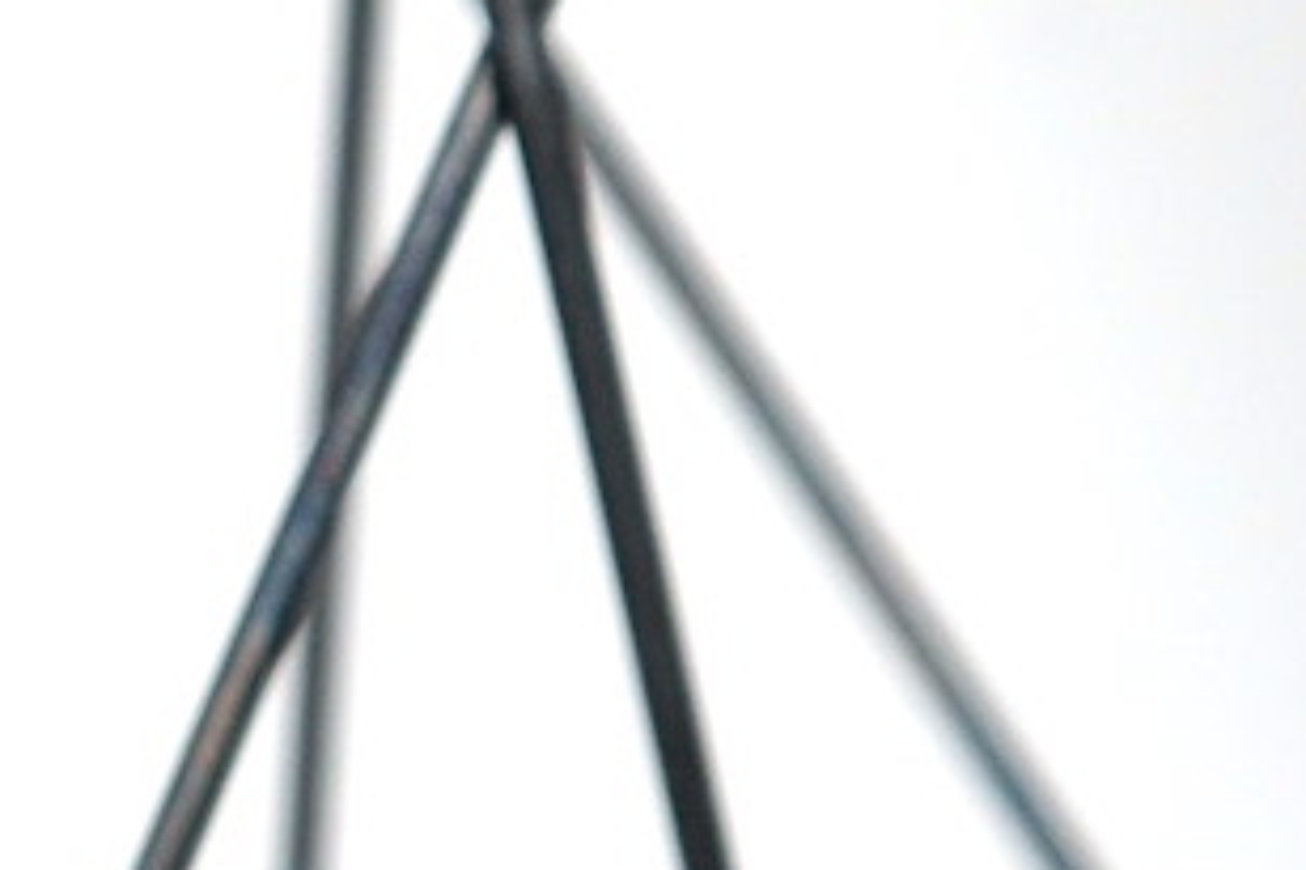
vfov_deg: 4.6
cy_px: -1700
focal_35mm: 286
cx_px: 394
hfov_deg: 7.2
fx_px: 10369
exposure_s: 1/60
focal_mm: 40
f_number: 4
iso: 320
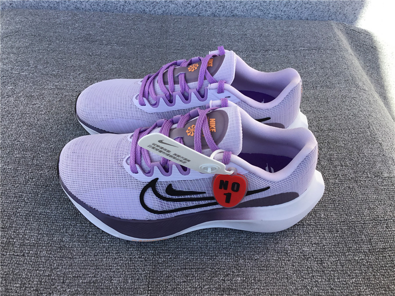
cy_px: 148
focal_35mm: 31
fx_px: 354
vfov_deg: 45.4
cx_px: 198
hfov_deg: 58.4
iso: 25
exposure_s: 1/374
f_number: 2.4
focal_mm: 3.3
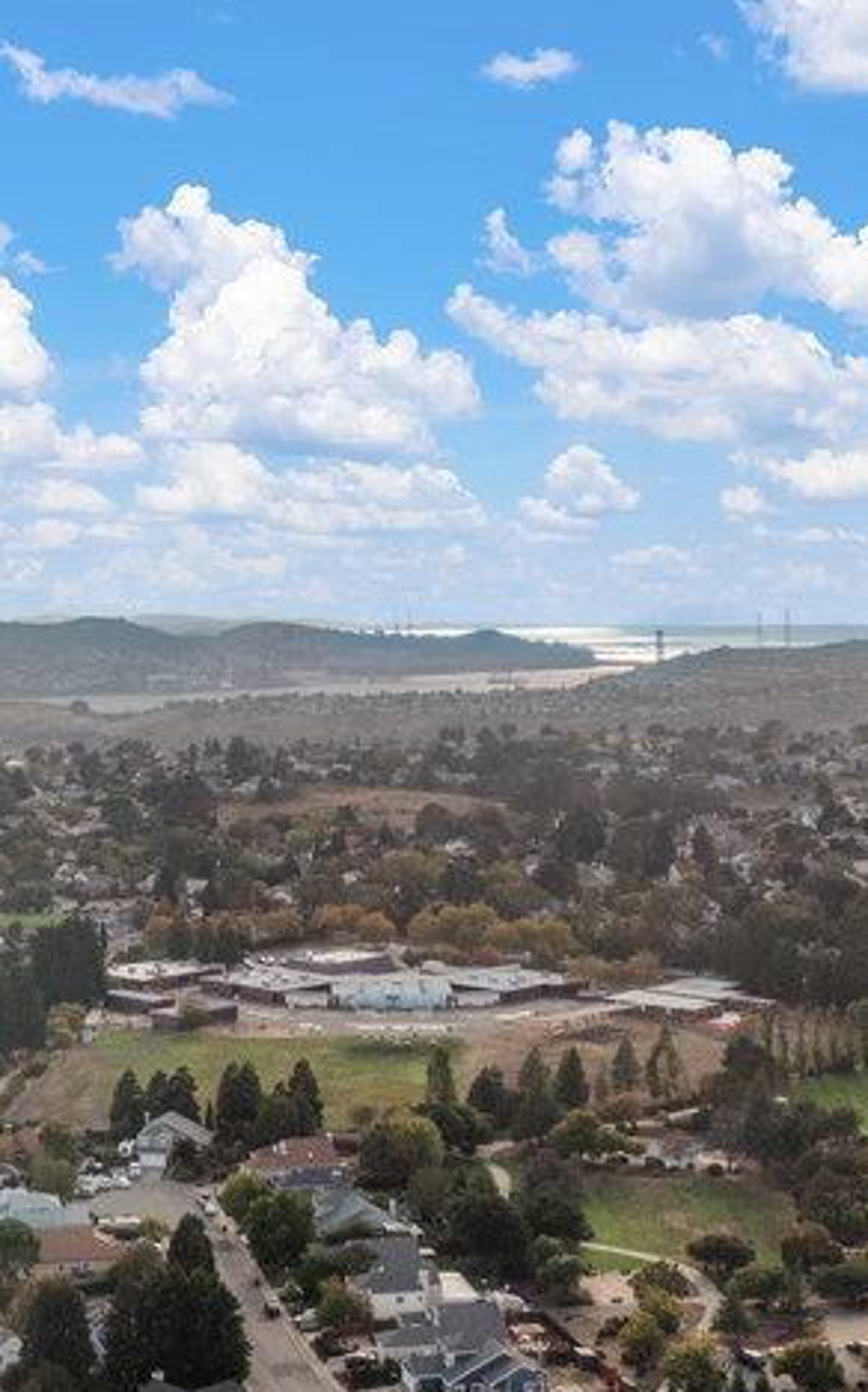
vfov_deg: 33.3
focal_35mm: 61
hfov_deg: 21.1
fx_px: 2312
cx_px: 199
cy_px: 491
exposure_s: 1/1250
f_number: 7.1
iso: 100
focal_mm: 10.26
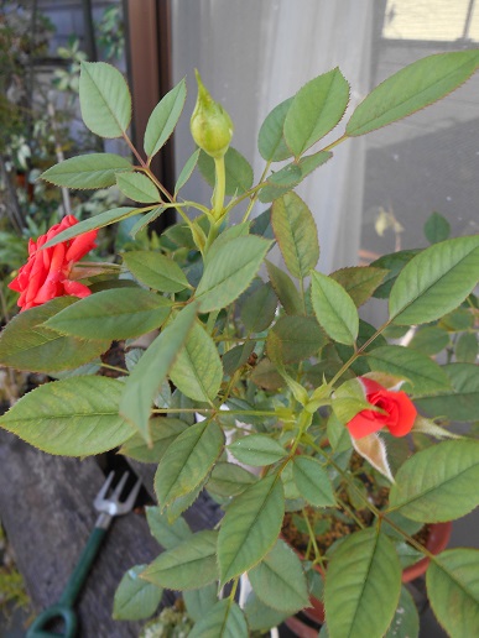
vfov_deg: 67.3
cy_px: 319
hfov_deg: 53.1
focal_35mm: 26
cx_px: 240
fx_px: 480
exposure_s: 1/40
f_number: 3.4
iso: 80
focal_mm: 4.7
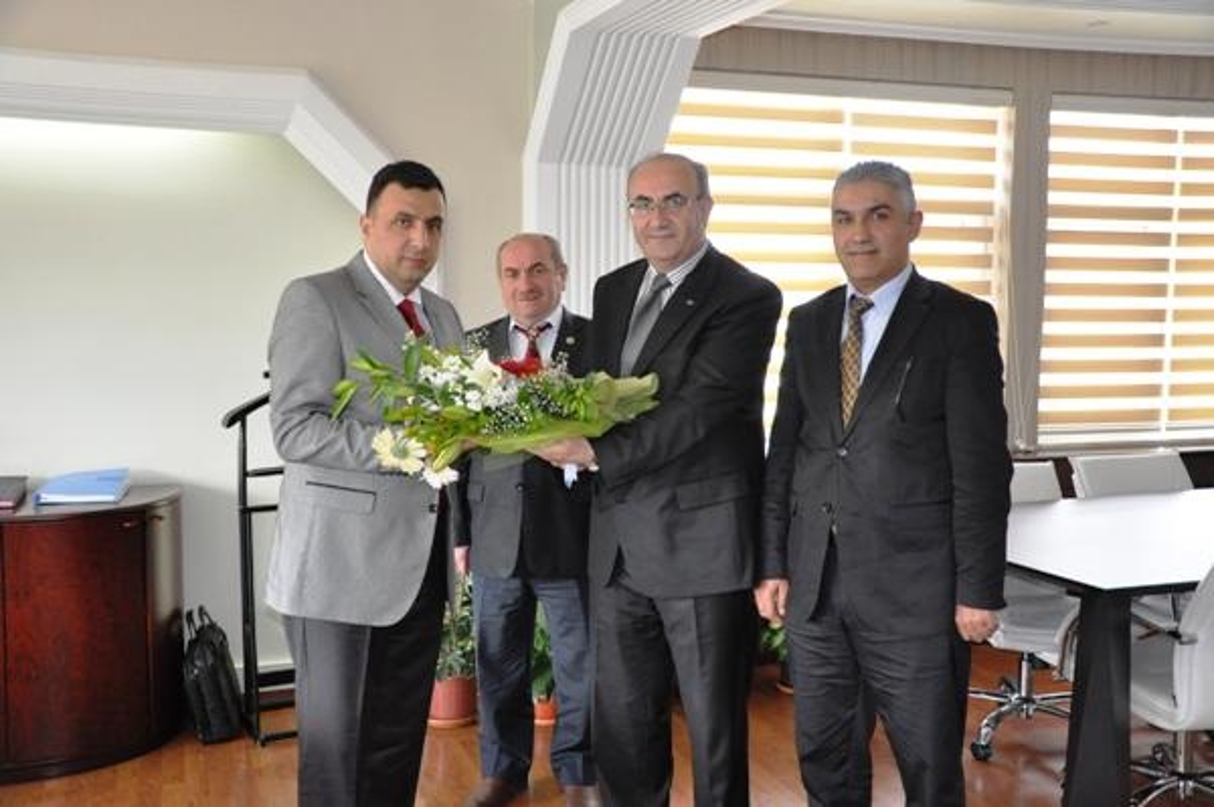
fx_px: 1264
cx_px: 607
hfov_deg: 51.3
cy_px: 404
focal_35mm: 38
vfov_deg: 35.4
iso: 1600
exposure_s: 1/160
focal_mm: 25
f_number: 5
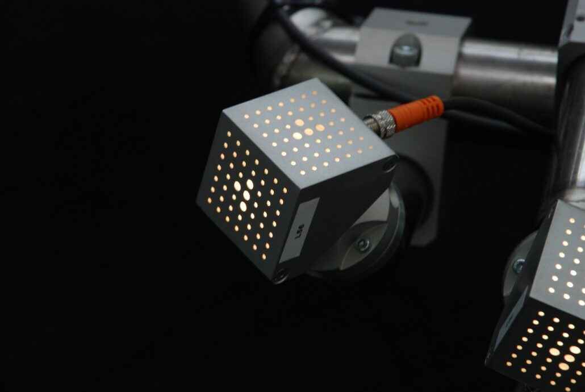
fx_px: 3295
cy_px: 196
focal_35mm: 202
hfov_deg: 10.1
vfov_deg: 6.8
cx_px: 292
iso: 400
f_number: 9
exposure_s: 1/30
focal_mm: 135
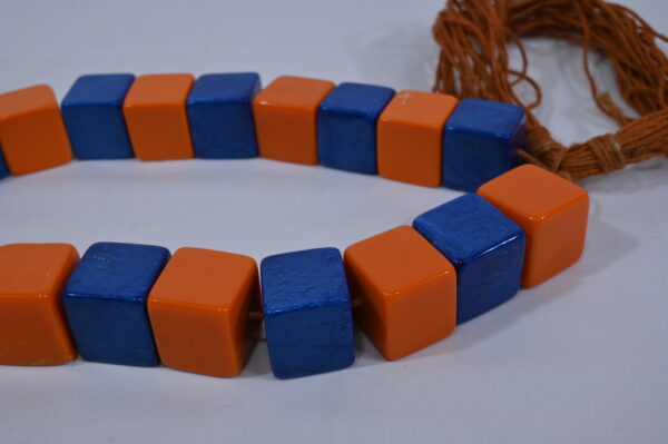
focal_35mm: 43
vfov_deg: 31.1
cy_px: 222
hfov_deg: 45.5
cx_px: 334
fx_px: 797
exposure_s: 1/125
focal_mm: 43
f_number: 10
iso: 640
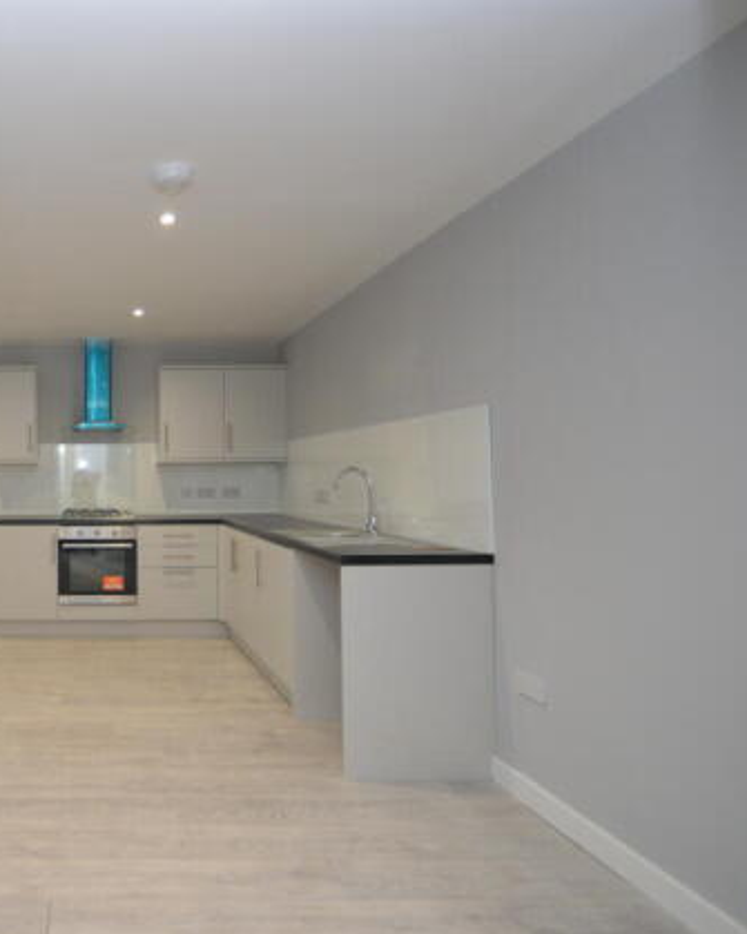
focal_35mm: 22
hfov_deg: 54.8
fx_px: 608
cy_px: 466
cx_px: 74
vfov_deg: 75.1
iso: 800
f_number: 4
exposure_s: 1/60
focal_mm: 10
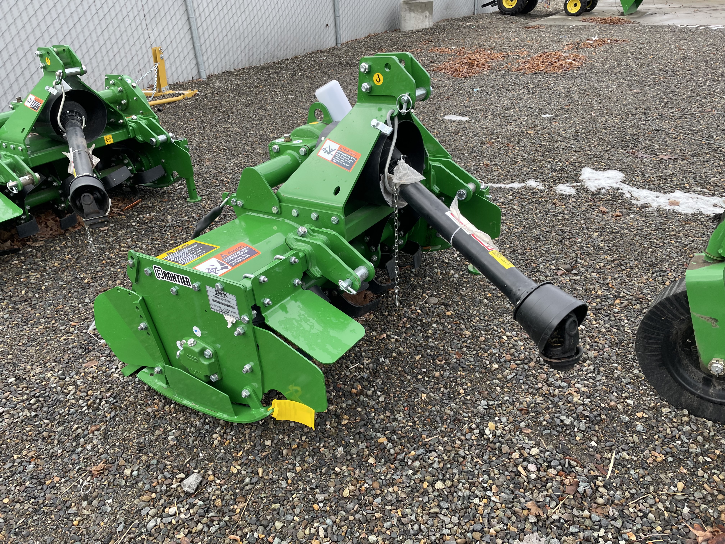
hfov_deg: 67.3
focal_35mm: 26
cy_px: 272
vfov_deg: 53.1
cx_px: 362
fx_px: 545
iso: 32
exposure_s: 1/313
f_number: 1.6
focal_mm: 4.2
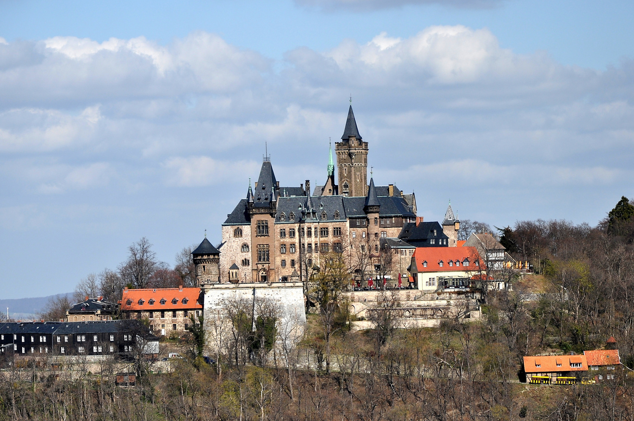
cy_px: 238
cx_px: 325
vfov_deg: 7.3
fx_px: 3300
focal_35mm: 188
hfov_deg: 11.0
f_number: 8
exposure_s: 1/1000
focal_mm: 105
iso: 200
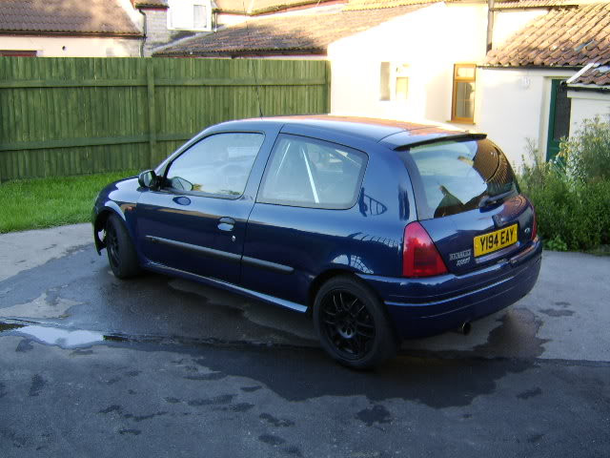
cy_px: 229
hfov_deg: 58.4
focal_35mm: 31
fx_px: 546
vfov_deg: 45.4
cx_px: 305
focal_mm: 8.13
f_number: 2.7
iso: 71
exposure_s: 1/92
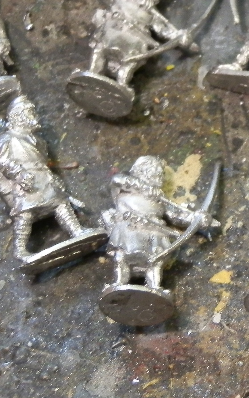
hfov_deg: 8.4
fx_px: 1672
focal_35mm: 154
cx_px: 334
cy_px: 91
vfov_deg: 13.5
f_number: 3.7
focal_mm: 10.99
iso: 200
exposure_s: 1/20
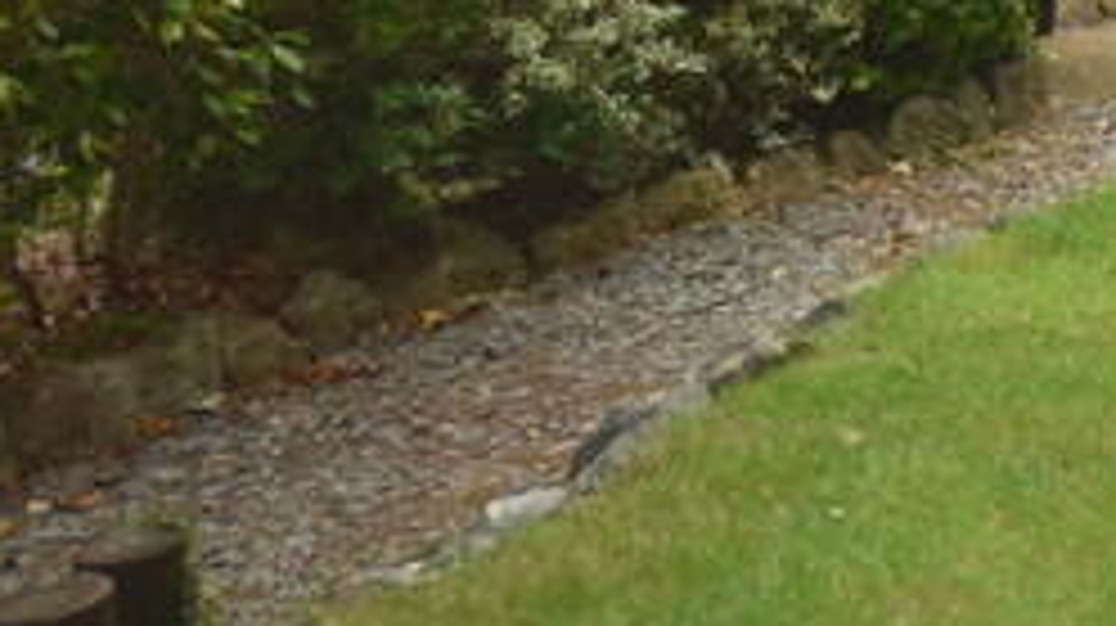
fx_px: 1922
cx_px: 1534
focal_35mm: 65
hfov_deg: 26.3
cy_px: -277
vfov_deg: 17.0
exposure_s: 1/200
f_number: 5
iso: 160
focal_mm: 10
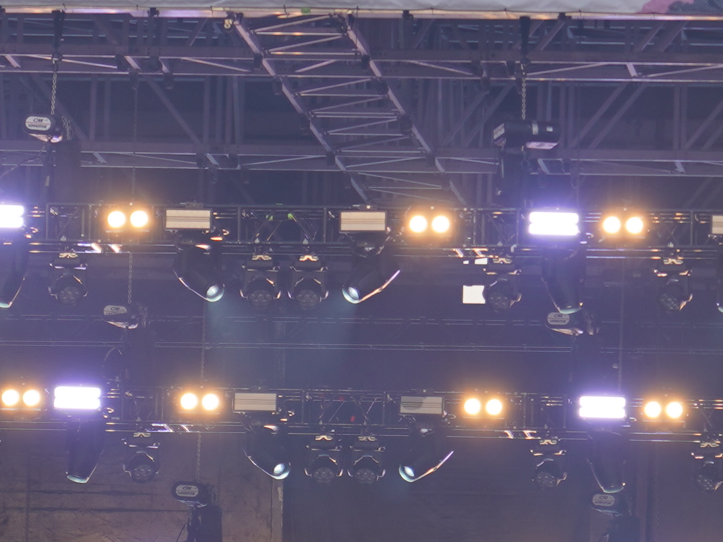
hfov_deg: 4.5
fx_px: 9274
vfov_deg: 3.3
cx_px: 386
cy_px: 914
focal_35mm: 444
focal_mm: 105
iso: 160
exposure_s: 1/125
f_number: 4
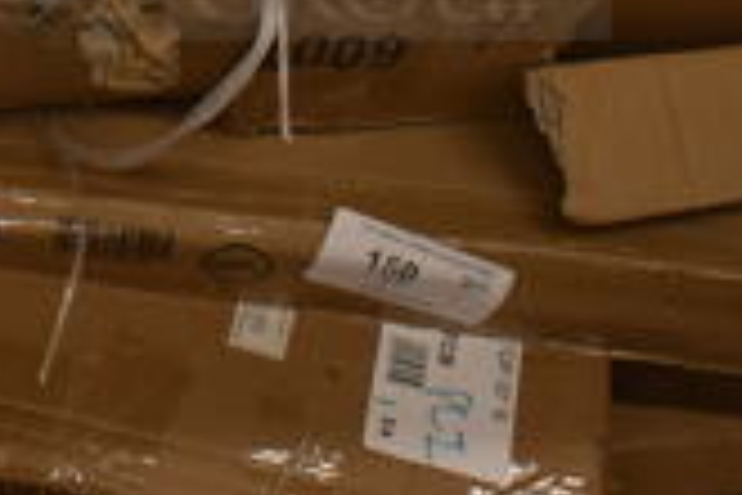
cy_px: -198
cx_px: 112
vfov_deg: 13.1
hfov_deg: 20.1
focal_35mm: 100
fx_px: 2061
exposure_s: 1/125
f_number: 3.5
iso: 500
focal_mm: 18
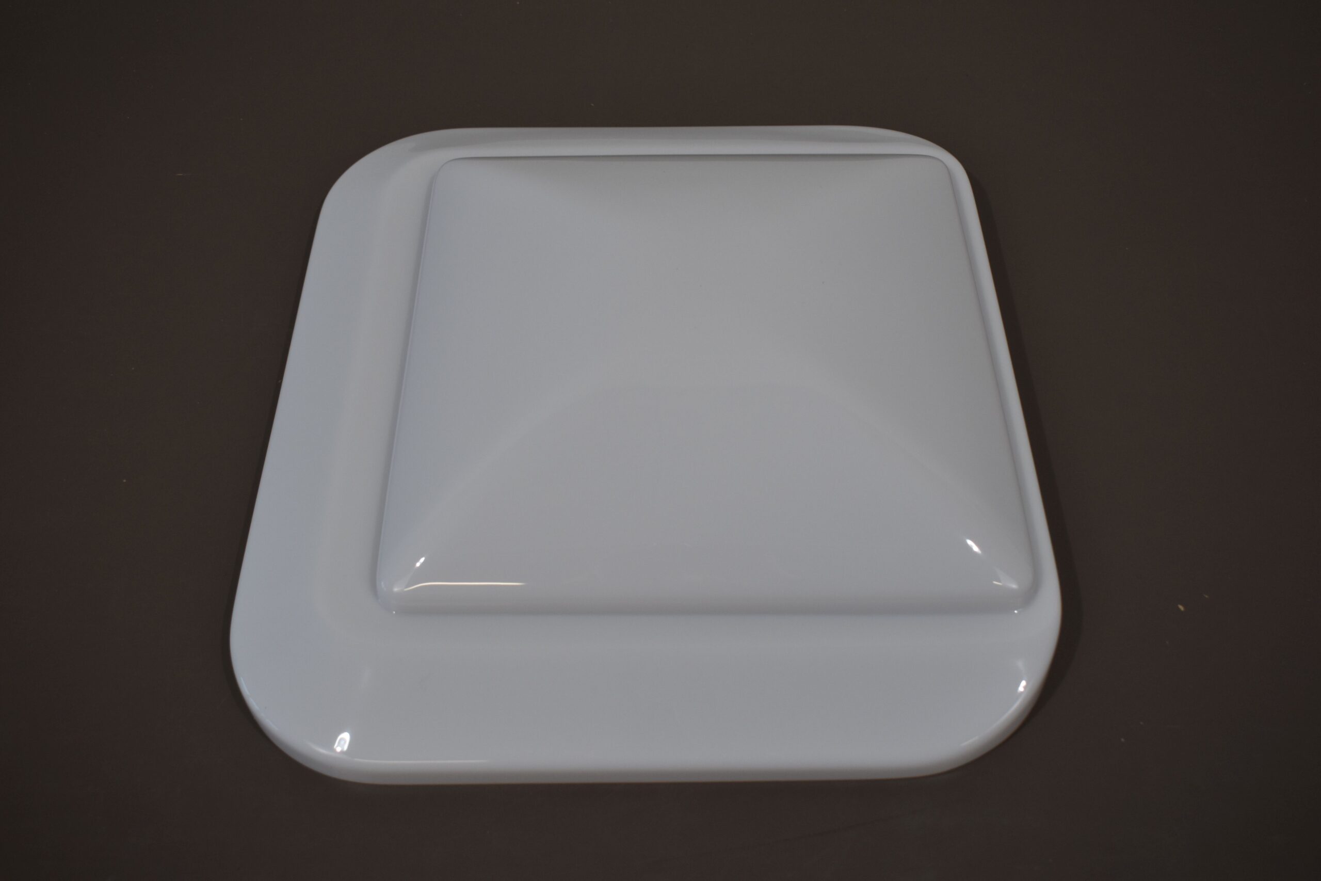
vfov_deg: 36.9
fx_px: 1321
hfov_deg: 53.1
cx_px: 660
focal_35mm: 36
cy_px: 440
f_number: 5
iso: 400
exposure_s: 1/250
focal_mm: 24
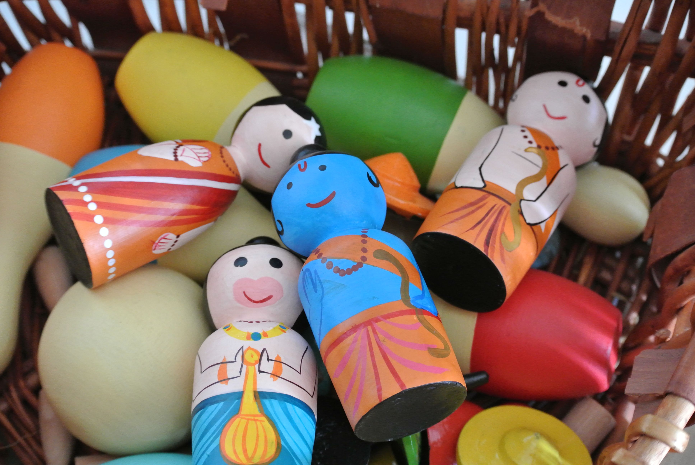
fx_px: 1566
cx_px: 348
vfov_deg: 16.9
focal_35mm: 81
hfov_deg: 25.0
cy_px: 232
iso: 800
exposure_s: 1/50
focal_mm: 30
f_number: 3.8
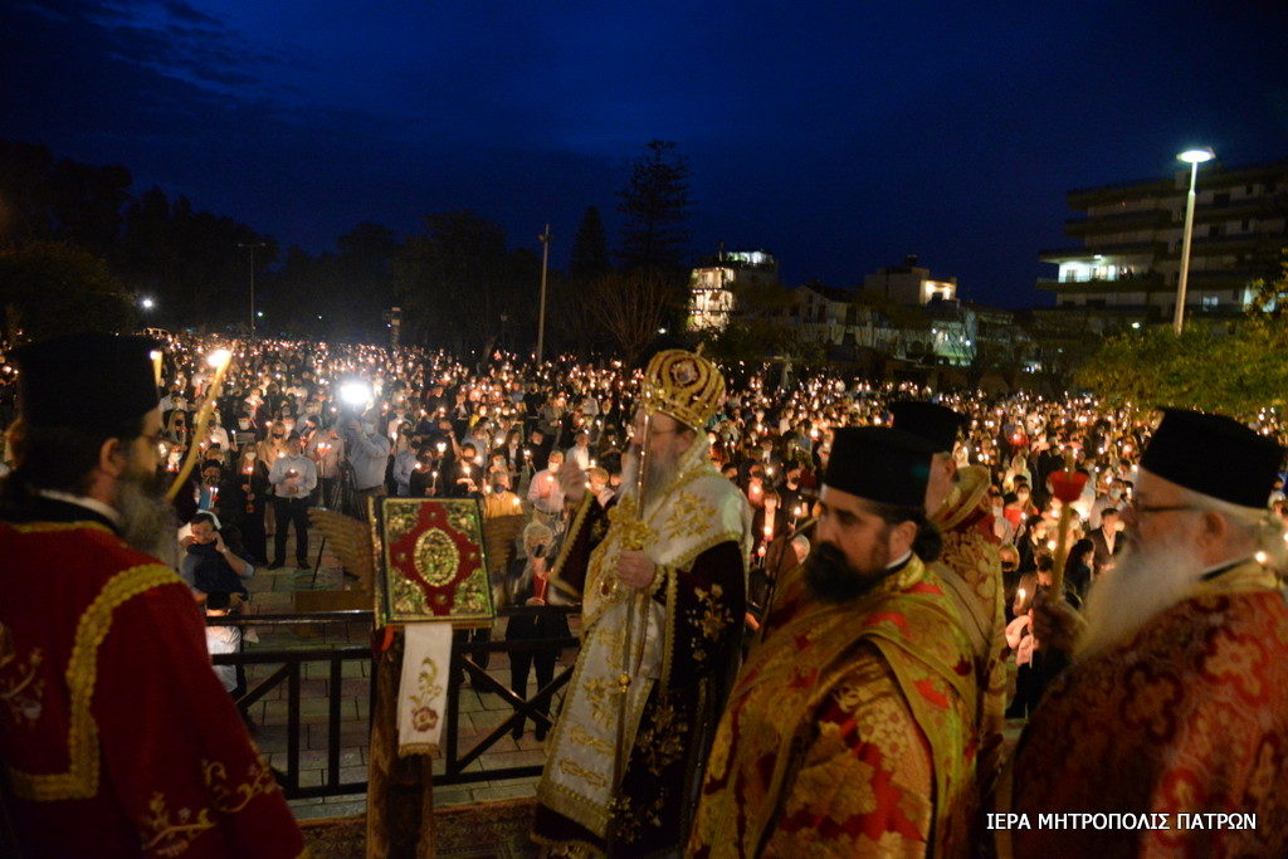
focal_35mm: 24
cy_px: 430
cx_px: 644
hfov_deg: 73.7
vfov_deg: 53.1
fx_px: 859
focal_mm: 24
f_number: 4
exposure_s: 1/20
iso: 6400
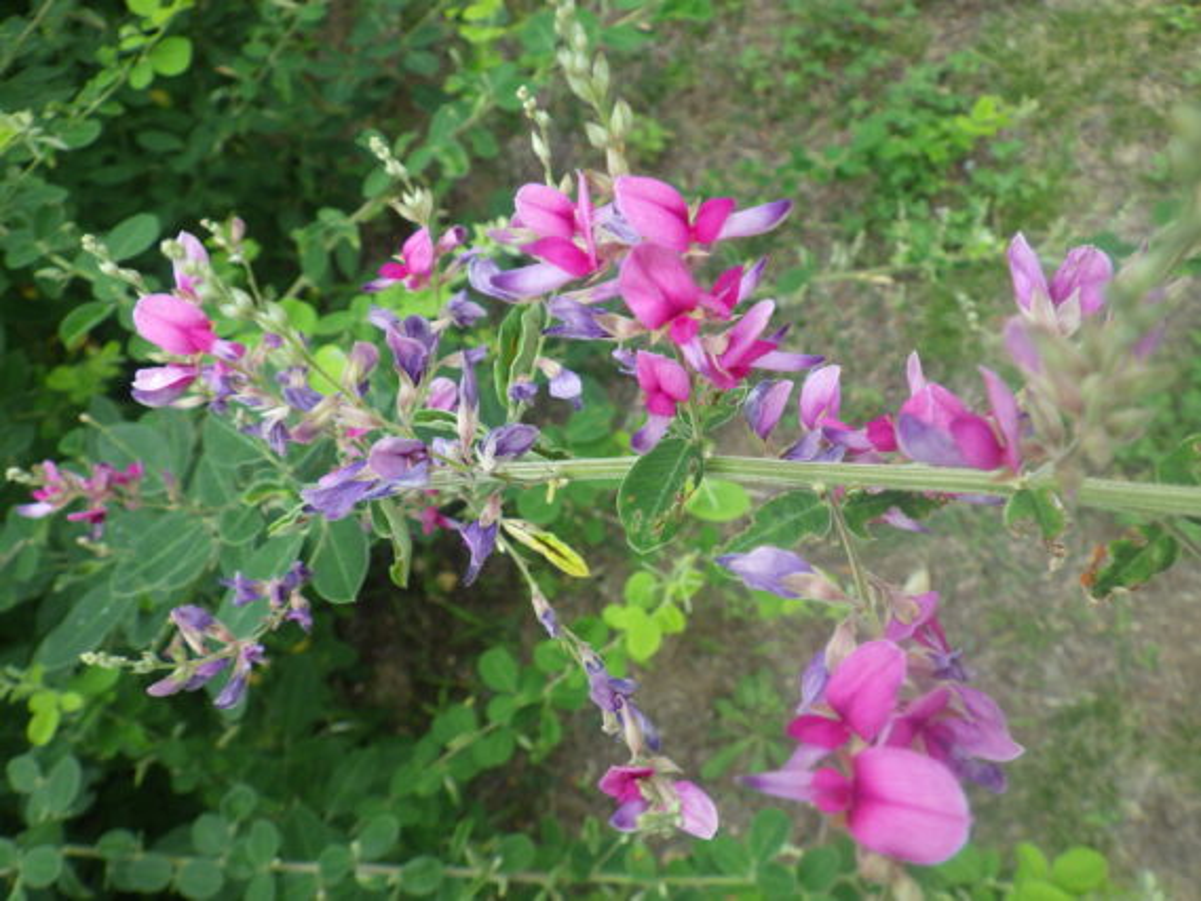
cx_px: 600
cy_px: 450
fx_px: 972
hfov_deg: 63.4
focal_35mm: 28
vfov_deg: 49.8
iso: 125
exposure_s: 1/100
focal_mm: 5
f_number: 3.5
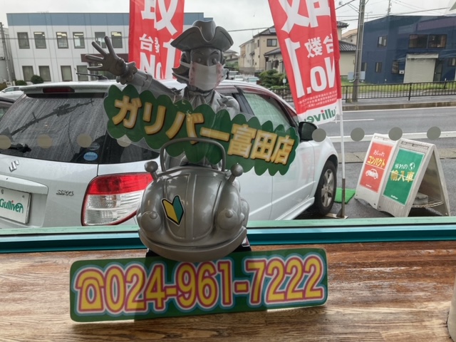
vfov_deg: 49.7
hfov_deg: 63.4
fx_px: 369
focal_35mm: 28
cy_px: 171
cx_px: 228
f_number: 1.8
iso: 20
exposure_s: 1/302
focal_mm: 3.99
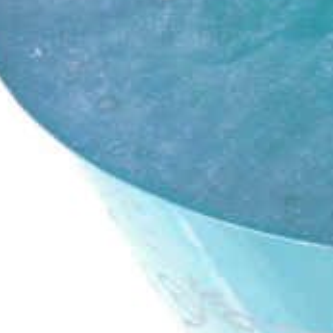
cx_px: 500
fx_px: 925
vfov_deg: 20.3
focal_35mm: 85
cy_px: 92
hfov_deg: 18.2
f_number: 3.5
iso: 100
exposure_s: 1/50
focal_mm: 4.6
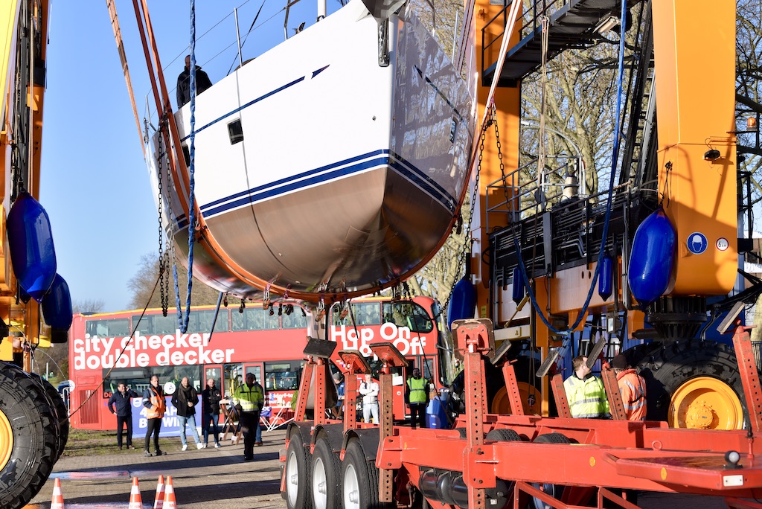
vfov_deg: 19.5
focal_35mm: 70
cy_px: 254
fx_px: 1482
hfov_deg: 28.8
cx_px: 381
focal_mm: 70
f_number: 6.3
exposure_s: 1/640
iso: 200
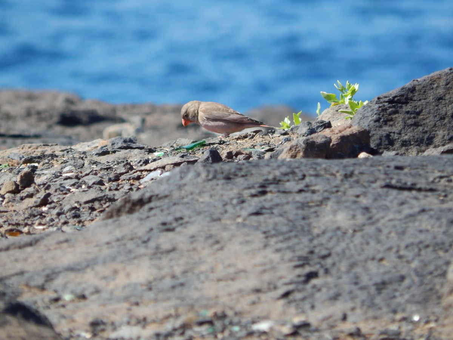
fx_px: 8833
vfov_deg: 2.2
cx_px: 226
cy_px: 170
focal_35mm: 675
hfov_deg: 2.9
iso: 125
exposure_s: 1/320
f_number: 5.8
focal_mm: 120
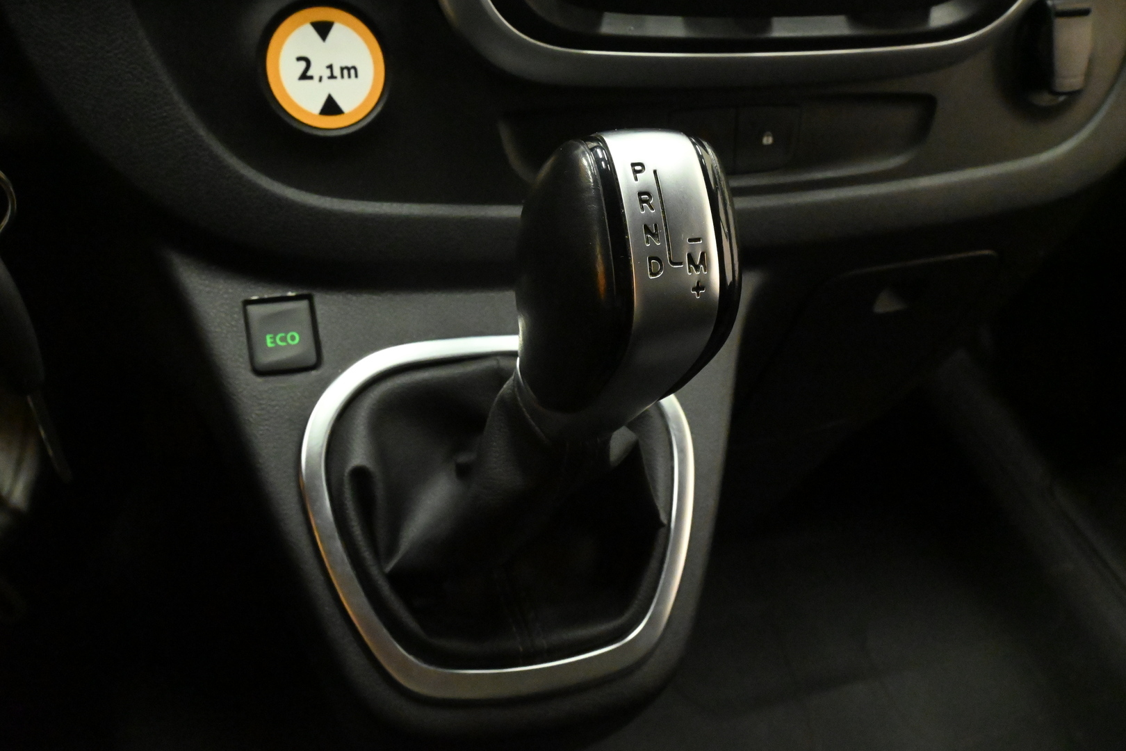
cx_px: 563
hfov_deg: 59.5
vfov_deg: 41.7
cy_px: 376
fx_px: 985
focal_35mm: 32
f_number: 11
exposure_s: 1/30
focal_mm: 21
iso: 12800
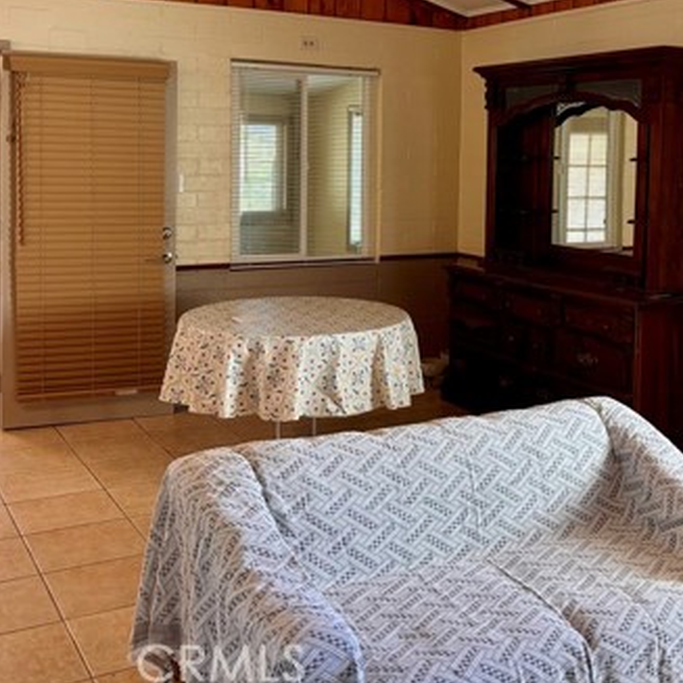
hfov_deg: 37.3
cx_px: 432
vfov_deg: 36.9
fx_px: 1005
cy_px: 192
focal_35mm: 45
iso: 125
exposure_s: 1/60
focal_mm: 5.96
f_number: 1.6
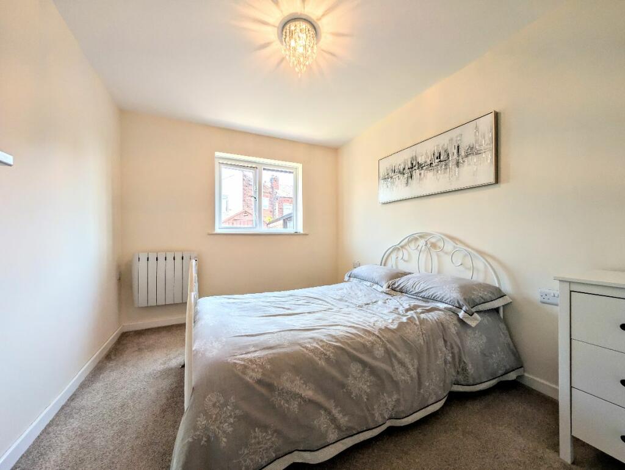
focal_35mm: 12
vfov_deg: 94.6
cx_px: 312
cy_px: 235
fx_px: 217
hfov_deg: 110.5
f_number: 1.7
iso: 58
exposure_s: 1/268
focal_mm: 2.02
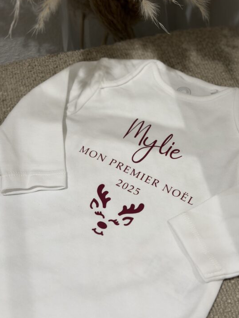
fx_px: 497
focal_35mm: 54
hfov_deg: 27.0
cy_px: 145
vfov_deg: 35.5
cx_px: 133
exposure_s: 1/79
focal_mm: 6.76
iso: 100
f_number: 1.78
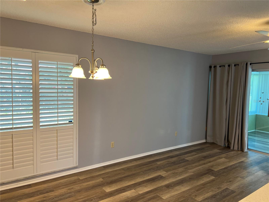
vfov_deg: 53.1
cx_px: 134
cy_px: 101
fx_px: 202
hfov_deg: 67.3
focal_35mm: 26
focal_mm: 5.7
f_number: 1.5
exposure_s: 1/120
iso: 100
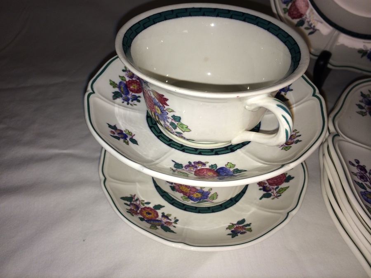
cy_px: 139
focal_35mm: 30
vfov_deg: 46.8
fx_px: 322
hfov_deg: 60.0
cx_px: 186
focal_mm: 4.12
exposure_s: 1/193
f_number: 2.2
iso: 32
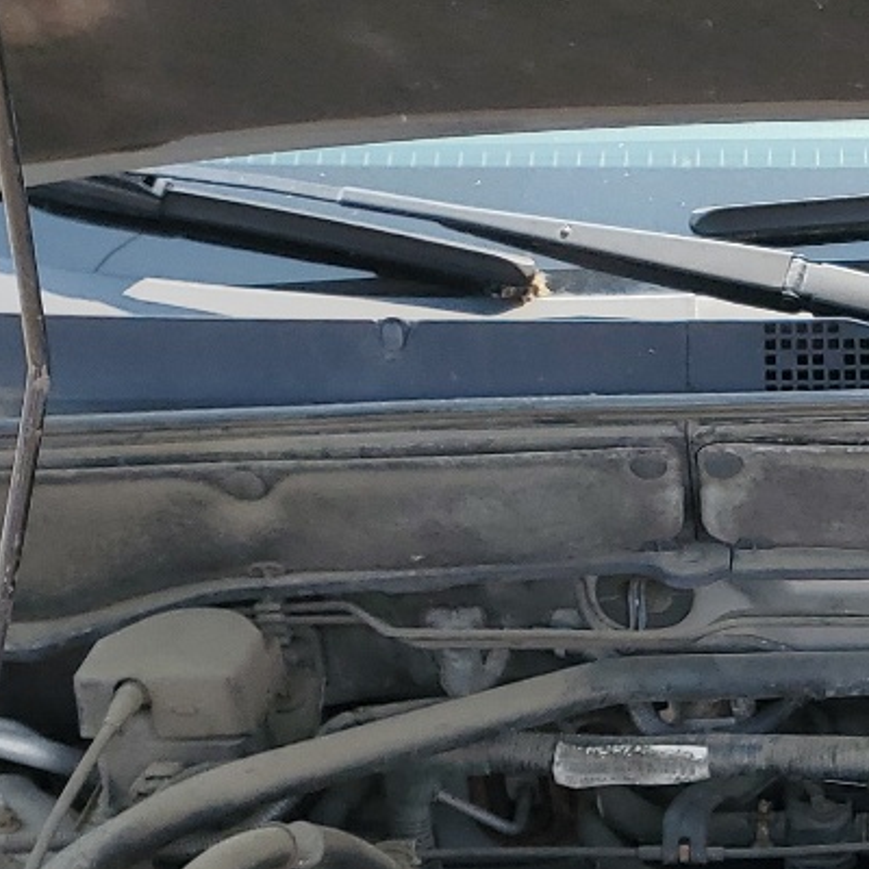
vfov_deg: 18.0
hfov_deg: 18.1
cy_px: 1023
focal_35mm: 92
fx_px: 2613
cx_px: 986
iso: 50
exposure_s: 1/833
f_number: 1.5
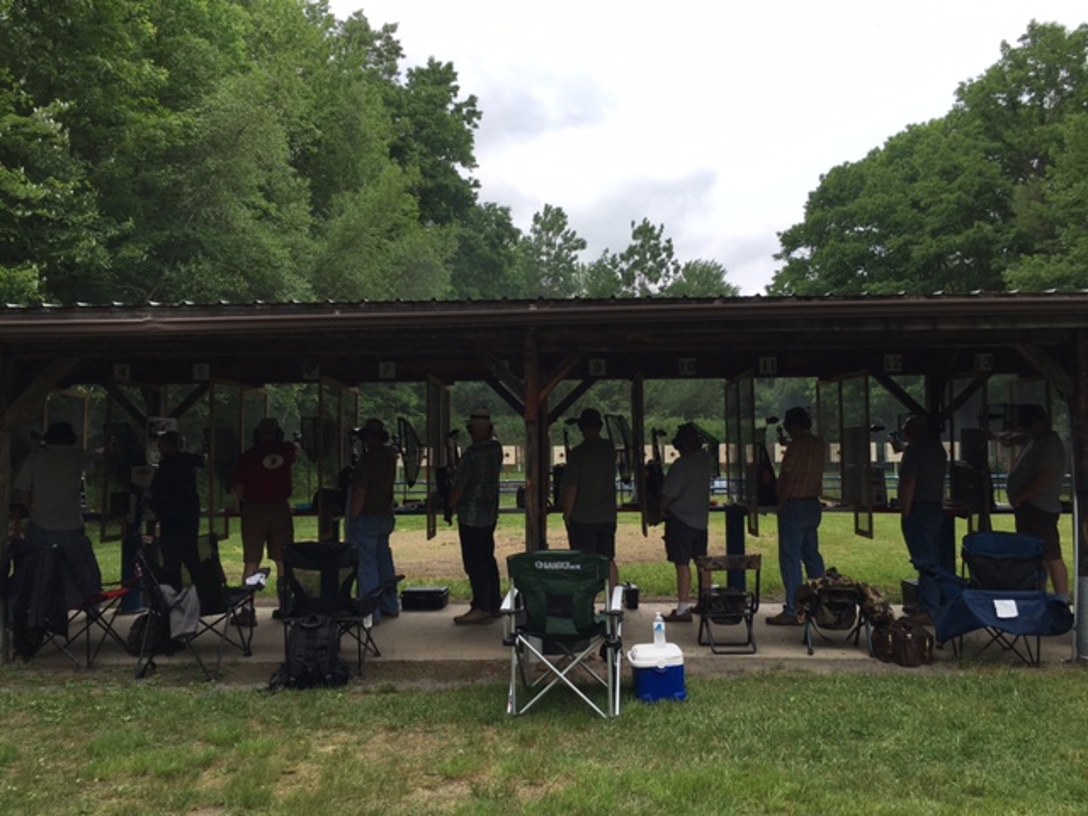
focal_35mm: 29
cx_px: 544
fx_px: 911
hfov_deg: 61.7
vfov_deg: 48.2
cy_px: 408
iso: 25
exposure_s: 1/845
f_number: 2.2
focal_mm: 4.15
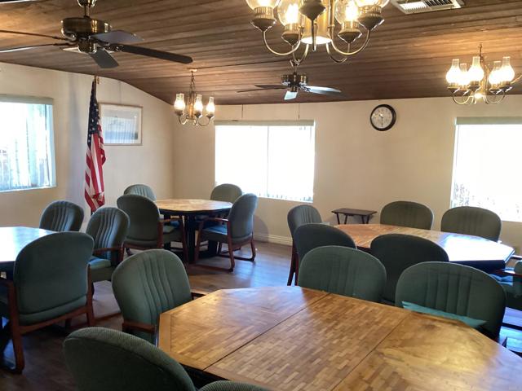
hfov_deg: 58.4
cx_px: 261
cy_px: 196
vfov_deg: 45.4
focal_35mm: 31
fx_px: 467
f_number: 2.4
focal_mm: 3.3
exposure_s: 1/60
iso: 200
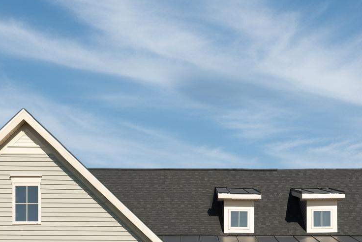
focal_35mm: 89
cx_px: 176
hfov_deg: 22.9
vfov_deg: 15.2
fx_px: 895
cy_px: 214
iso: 64
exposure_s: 1/80
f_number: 8
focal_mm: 32
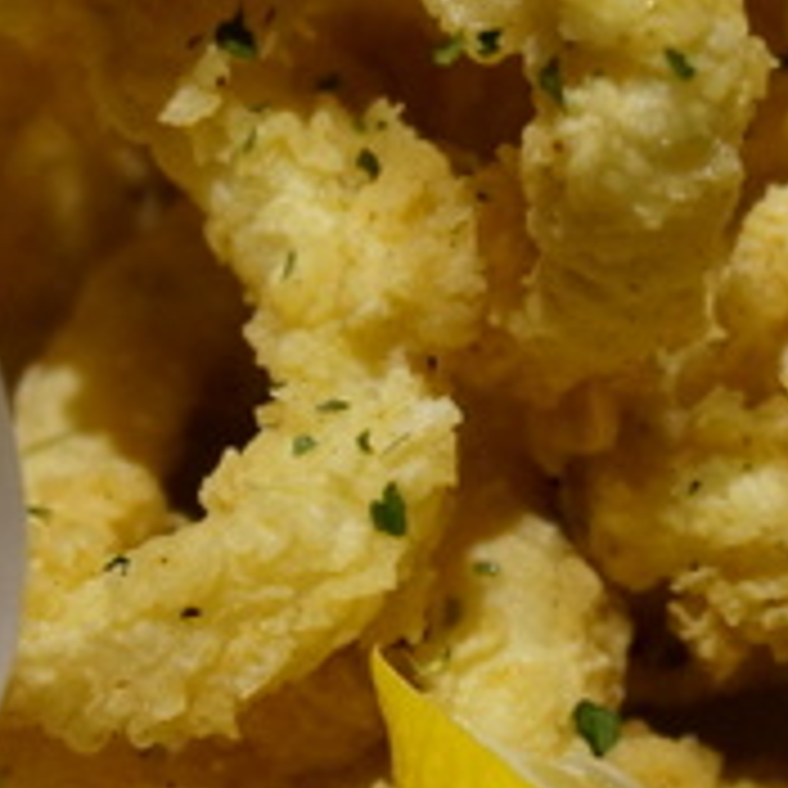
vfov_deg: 13.9
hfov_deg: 13.8
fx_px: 3233
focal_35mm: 126
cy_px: 232
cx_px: 594
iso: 1600
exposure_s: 1/60
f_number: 4.5
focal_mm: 27
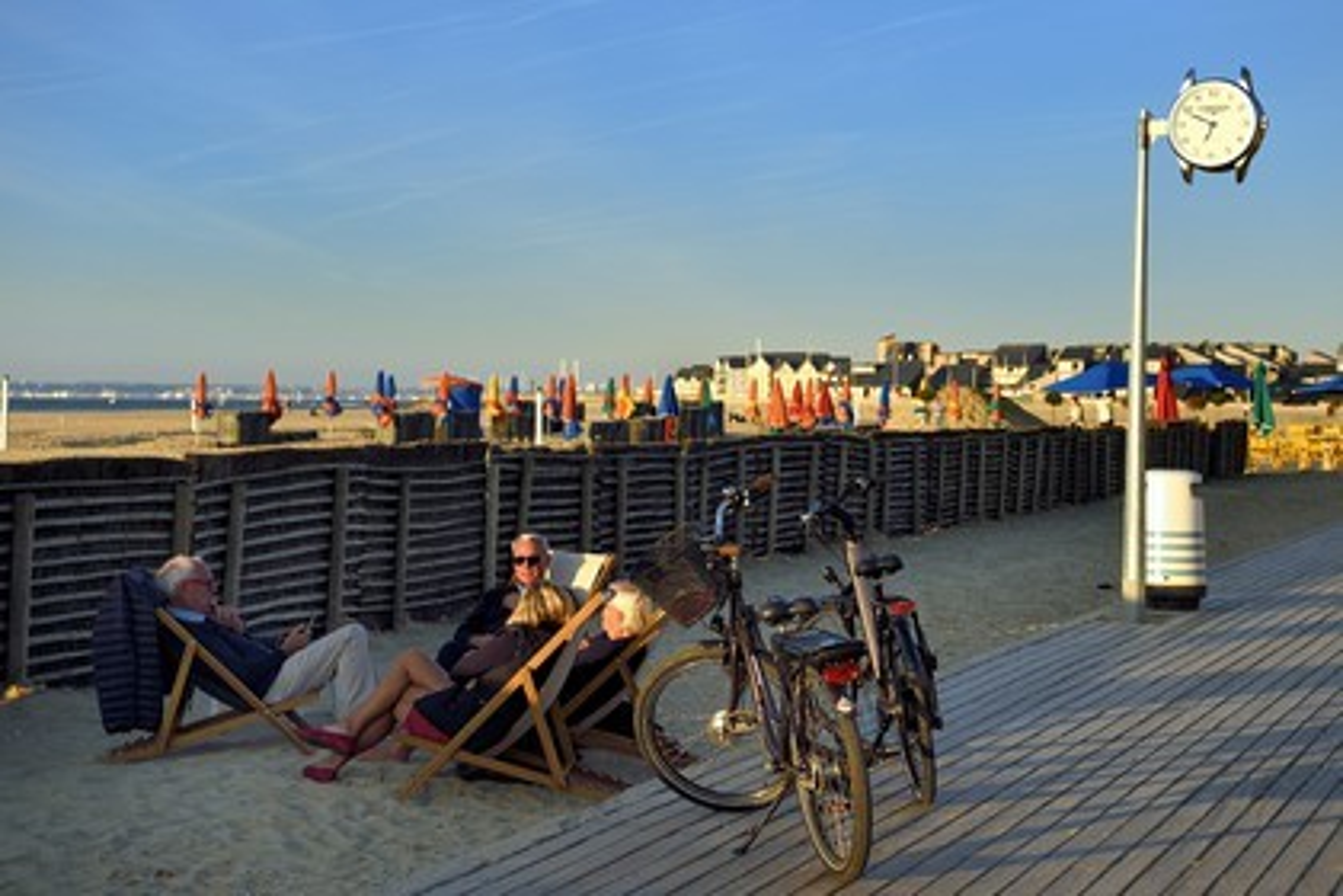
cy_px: 448
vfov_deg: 21.9
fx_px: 2313
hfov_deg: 32.4
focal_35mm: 62
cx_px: 672
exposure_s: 1/250
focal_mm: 62
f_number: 7.1
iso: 200
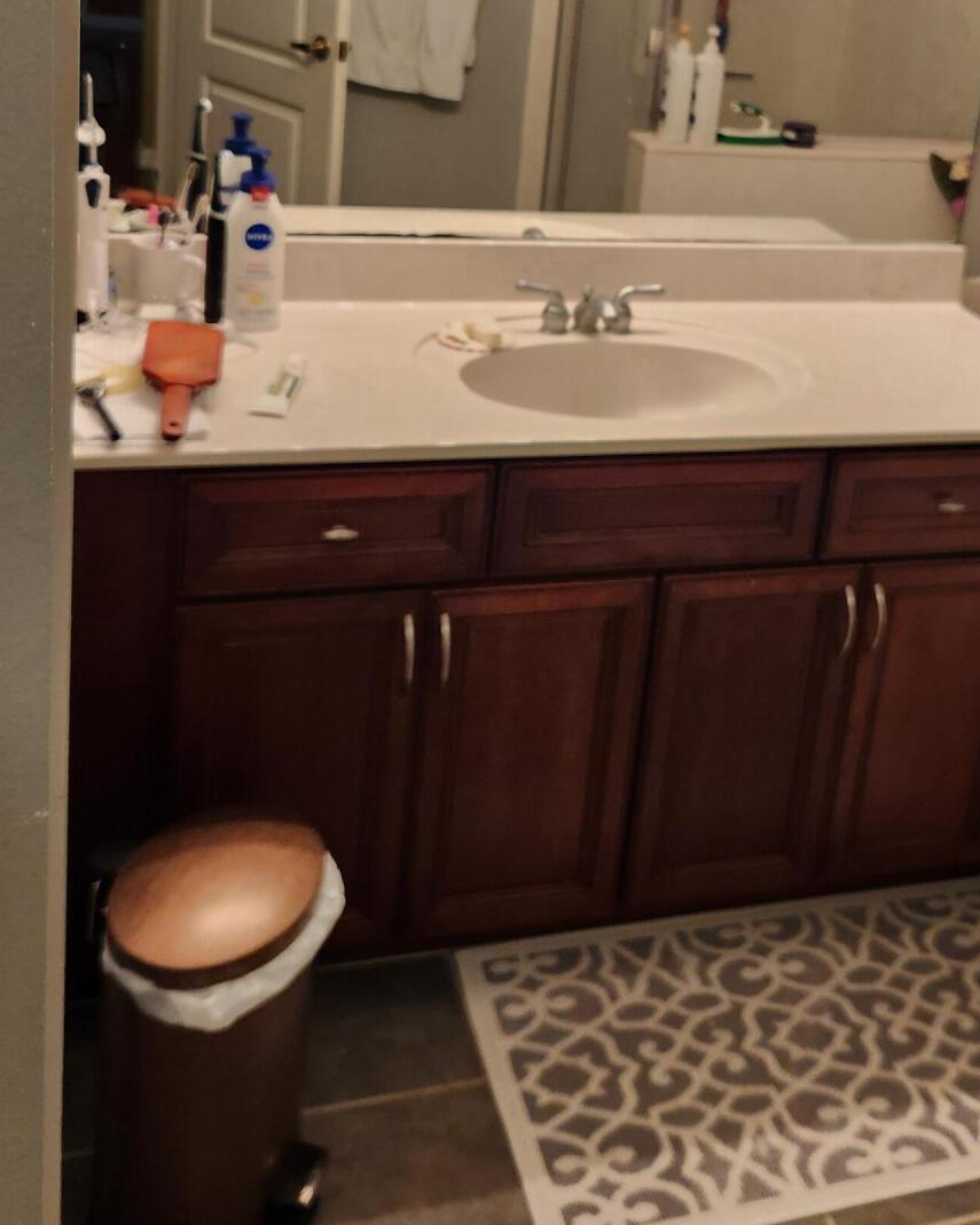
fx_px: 1523
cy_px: 284
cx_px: 630
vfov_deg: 42.3
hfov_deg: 35.4
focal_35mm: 42
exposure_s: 1/120
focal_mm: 5.4
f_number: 1.8
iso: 200
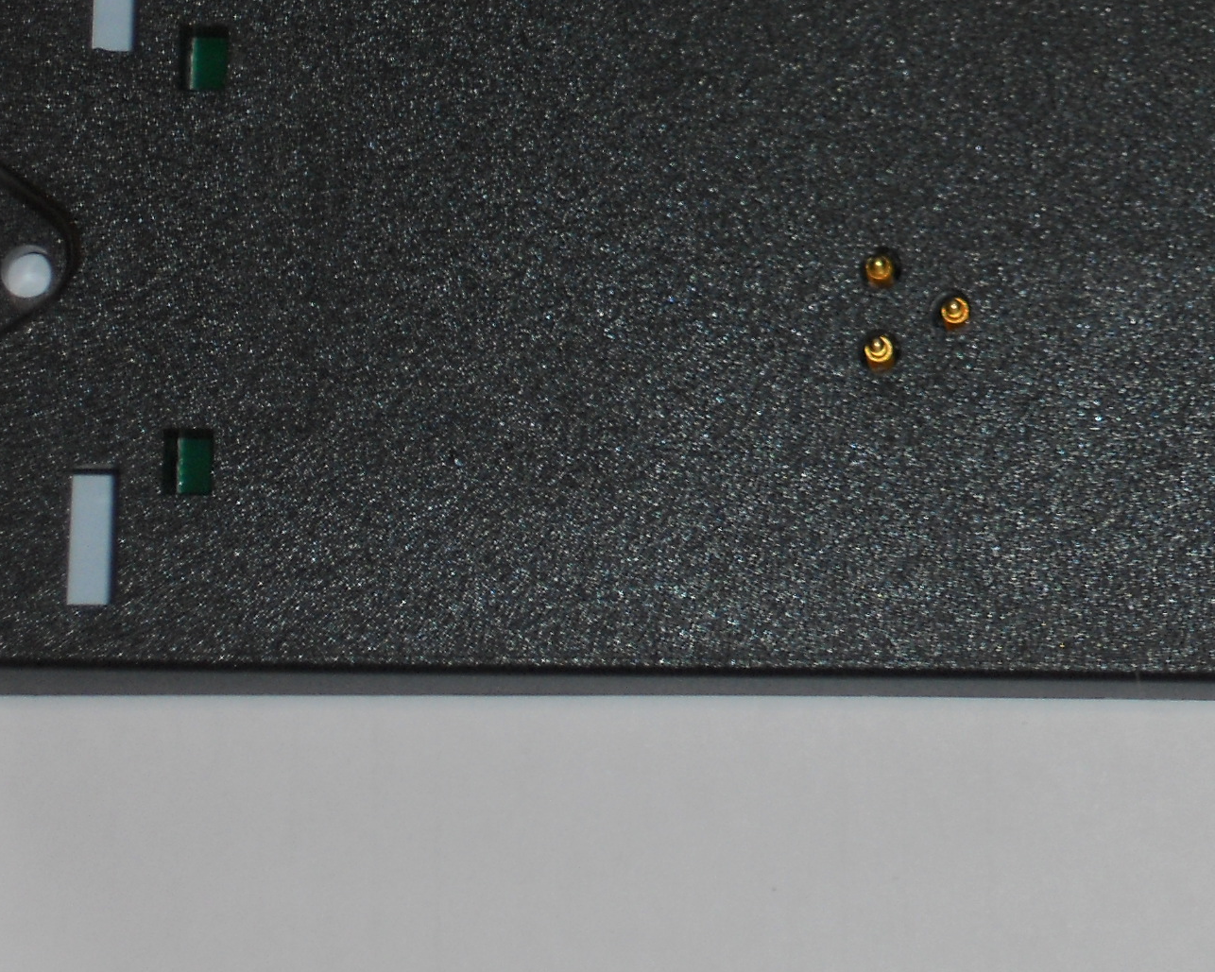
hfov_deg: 10.6
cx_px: 1079
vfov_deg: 8.5
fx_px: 6509
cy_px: 86
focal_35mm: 181
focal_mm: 16.5
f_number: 5.4
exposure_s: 1/60
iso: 80
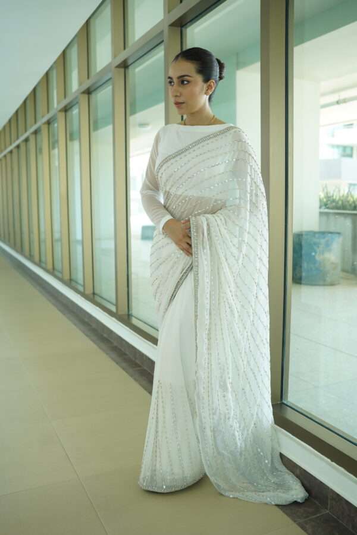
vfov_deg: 54.4
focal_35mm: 35
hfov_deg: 37.9
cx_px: 178
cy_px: 268
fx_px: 521
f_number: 2.8
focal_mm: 35
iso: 250
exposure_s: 1/100
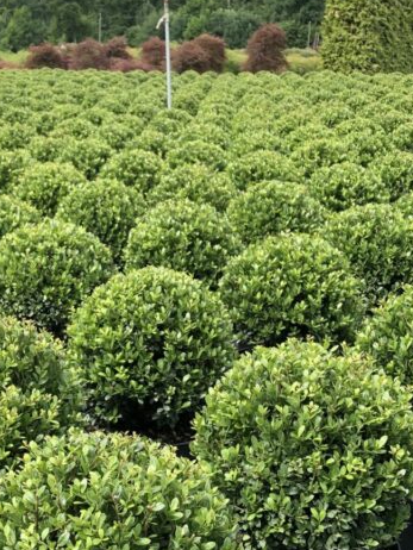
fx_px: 985
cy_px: 346
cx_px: 133
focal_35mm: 62
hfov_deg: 23.6
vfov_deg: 31.0
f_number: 1.8
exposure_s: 1/592
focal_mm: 3.99
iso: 20
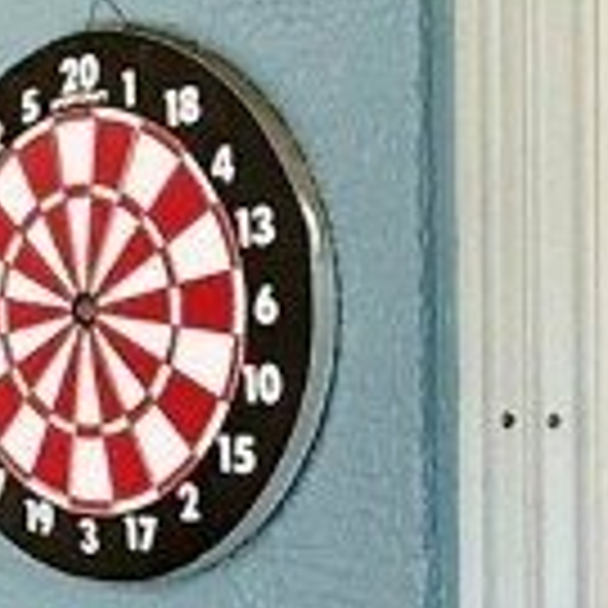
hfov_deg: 13.5
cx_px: -856
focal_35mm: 94
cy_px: 324
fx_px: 1868
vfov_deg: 18.5
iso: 160
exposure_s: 1/99
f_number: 2.2
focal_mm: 2.22
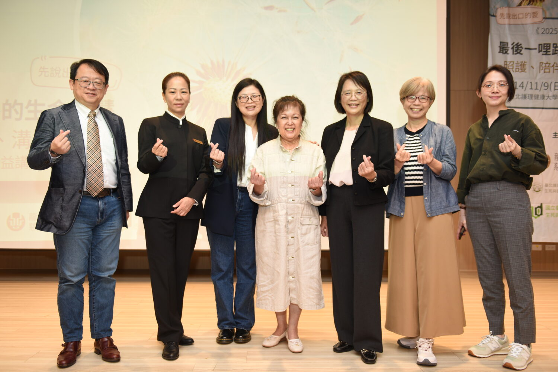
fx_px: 496
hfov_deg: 58.7
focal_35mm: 32
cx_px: 279
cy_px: 186
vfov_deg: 41.1
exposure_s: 1/250
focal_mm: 32
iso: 500
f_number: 2.8
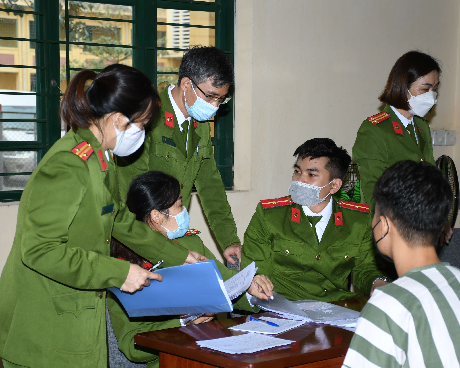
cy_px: 183
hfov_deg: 22.5
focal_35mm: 85
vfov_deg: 18.1
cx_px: 225
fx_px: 1157
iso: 500
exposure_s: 1/200
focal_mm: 50
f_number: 4.8
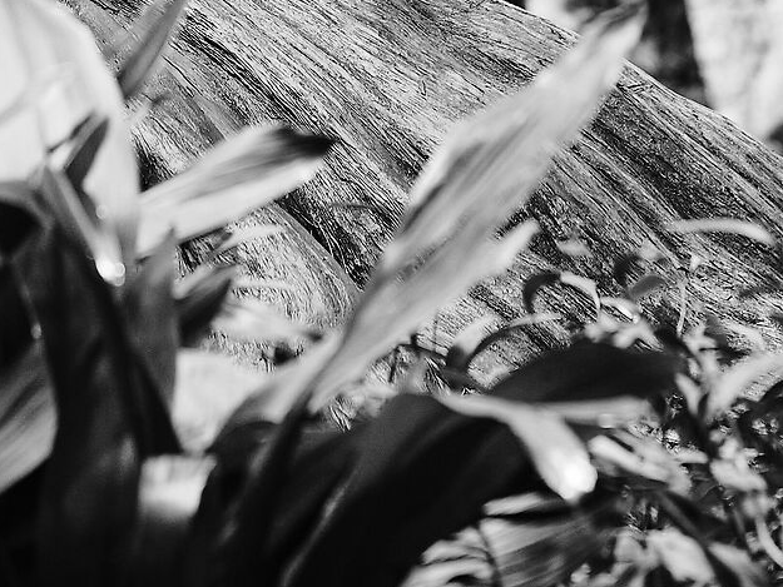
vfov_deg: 3.5
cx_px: 256
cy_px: -786
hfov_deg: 4.8
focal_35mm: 417
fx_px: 9434
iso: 800
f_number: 2.5
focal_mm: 75
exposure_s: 1/100
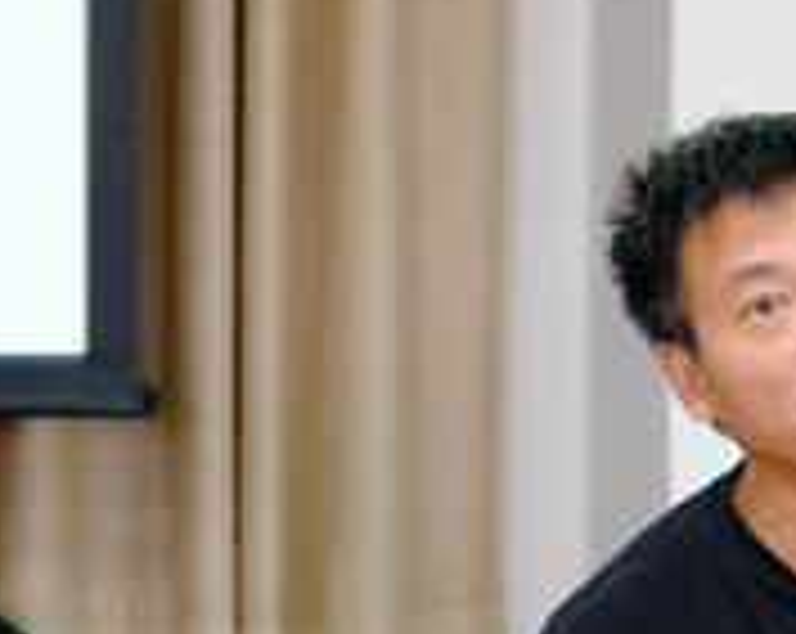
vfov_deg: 3.2
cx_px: 922
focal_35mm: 479
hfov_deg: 4.0
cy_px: 414
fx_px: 11266
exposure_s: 1/40
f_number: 5.6
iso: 3200
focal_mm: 122.6
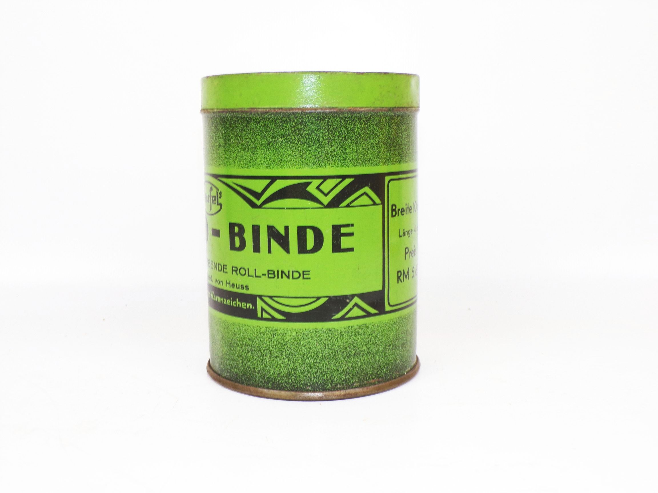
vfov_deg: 34.3
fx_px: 798
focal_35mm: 42
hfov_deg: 44.8
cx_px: 329
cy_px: 246
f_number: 3.4
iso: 80
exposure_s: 1/45
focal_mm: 7.6
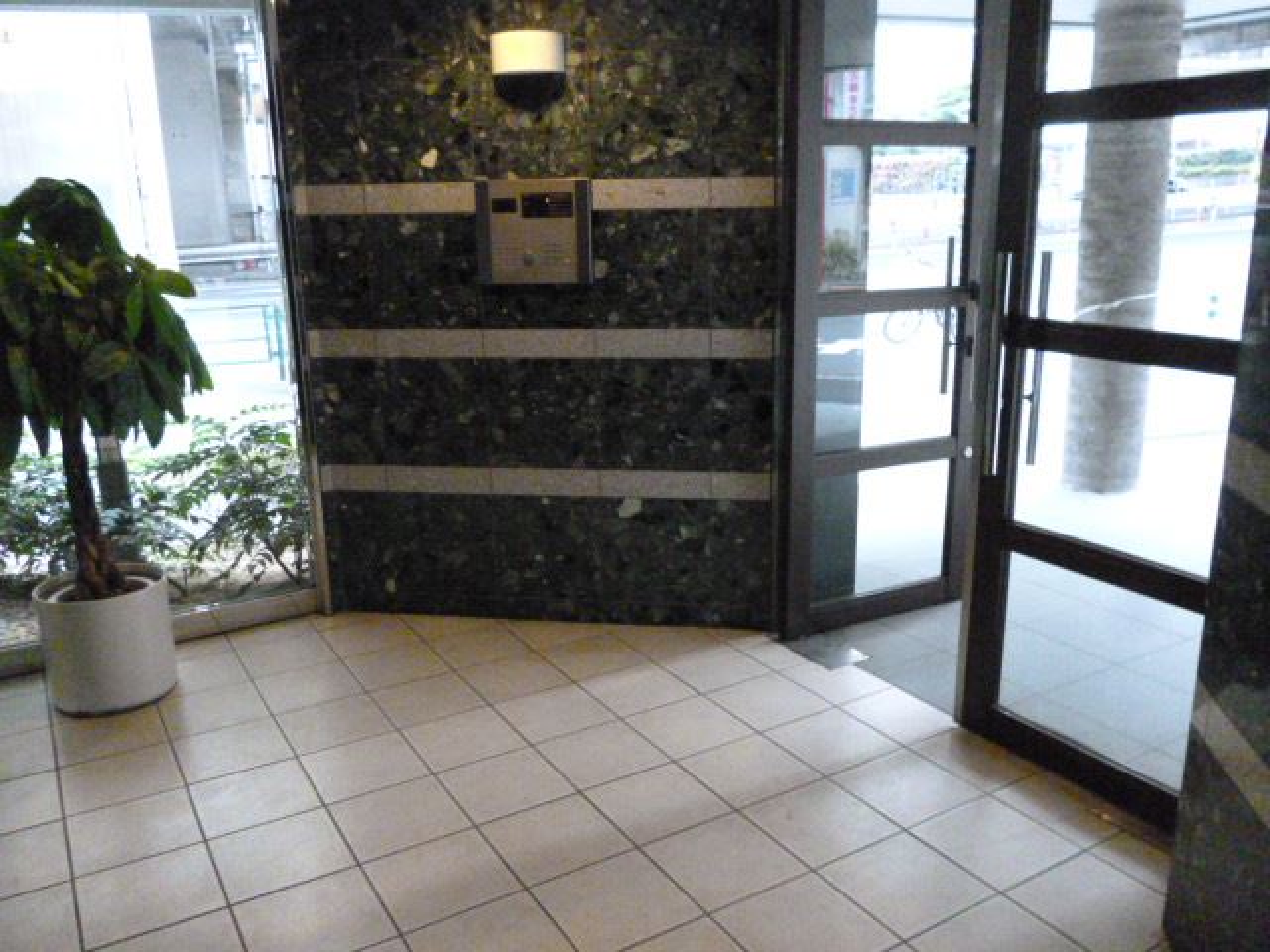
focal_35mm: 28
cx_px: 635
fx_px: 1027
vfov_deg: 49.7
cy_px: 476
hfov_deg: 63.4
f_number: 3.1
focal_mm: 5
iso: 1600
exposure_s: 1/30
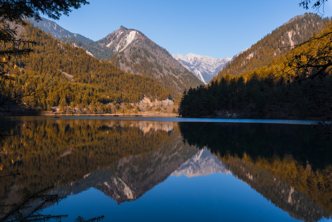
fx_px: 277
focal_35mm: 30
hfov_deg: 61.9
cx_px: 166
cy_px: 111
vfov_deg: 43.6
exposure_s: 1/50
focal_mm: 30
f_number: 9
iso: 100
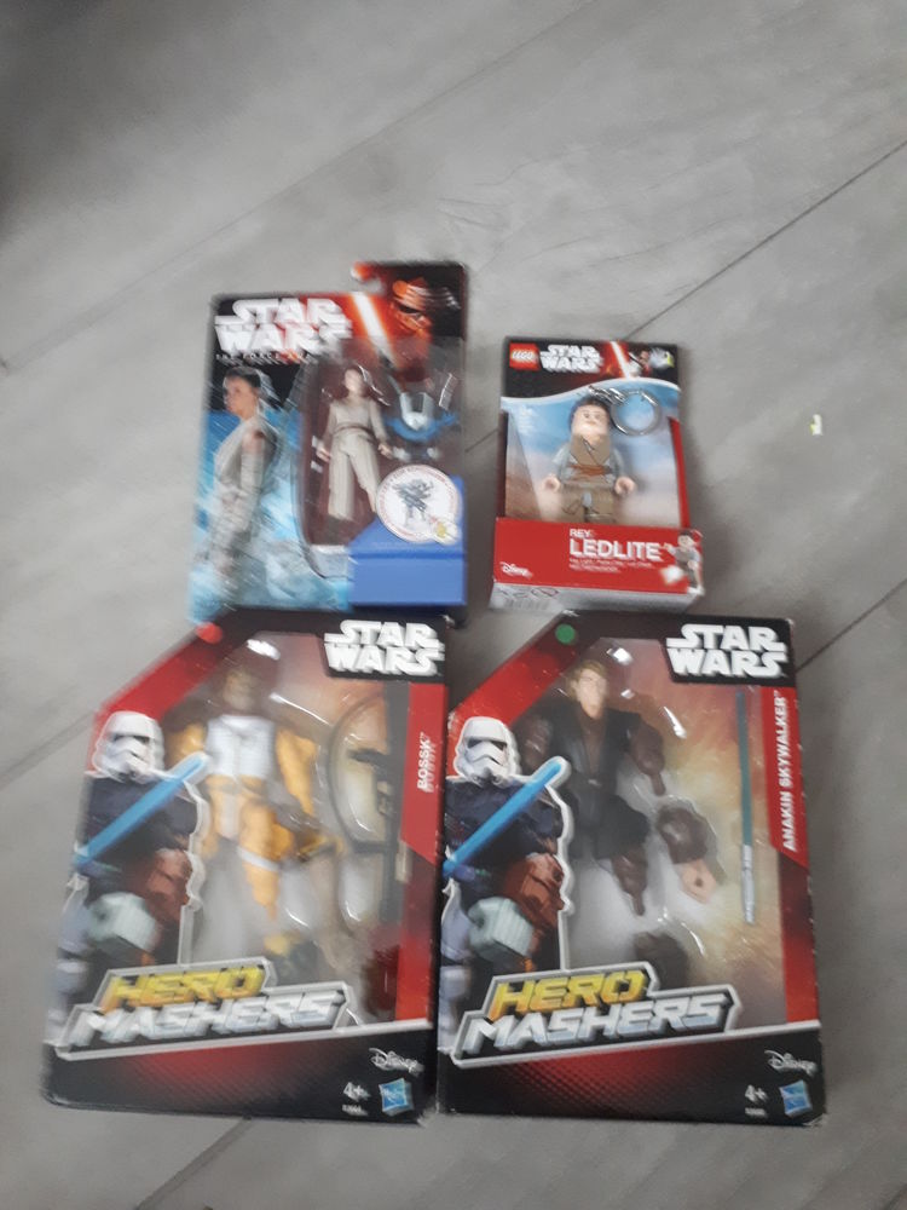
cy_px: 605
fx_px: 943
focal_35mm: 27
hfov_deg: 51.4
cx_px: 454
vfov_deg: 65.3
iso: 500
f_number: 1.9
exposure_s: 1/17
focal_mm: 3.6
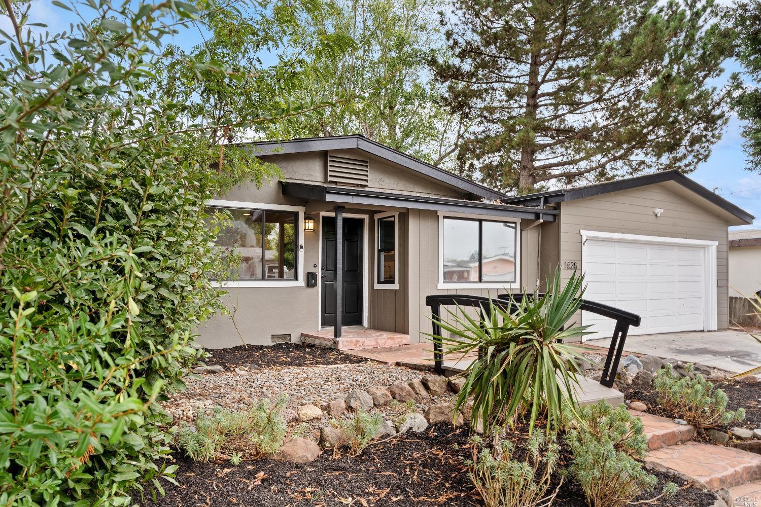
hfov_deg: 71.5
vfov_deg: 51.3
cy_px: 254
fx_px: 528
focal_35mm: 25
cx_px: 380
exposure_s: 1/6
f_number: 11
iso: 100
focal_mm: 25
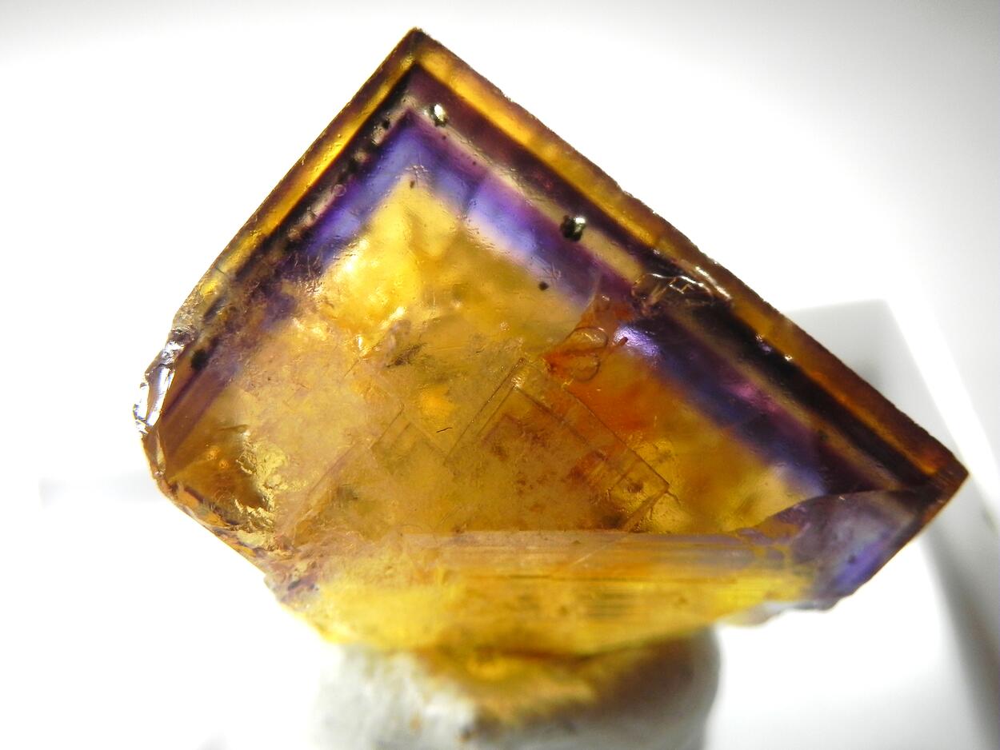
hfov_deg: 18.7
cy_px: 375
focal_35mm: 105
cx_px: 500
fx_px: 3034
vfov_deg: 14.1
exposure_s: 1/168
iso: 160
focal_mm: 18.8
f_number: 4
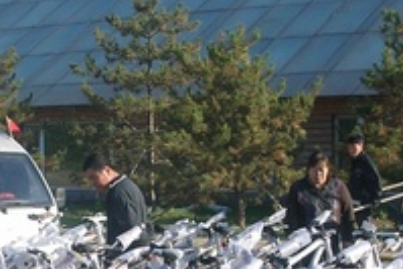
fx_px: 1434
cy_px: 278
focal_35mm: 128
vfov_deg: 10.6
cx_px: 124
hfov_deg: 16.0
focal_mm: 5.8
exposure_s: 1/56.7
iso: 50
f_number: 8.5
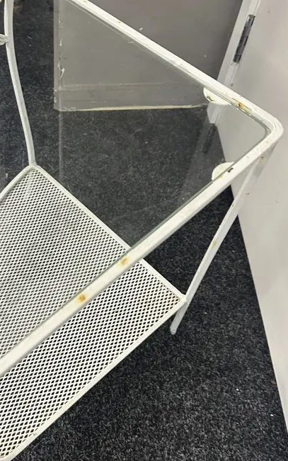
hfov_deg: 31.0
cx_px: 47
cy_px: 242
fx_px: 502
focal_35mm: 40
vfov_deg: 49.3
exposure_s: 1/50
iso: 200
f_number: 1.78
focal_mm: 6.86
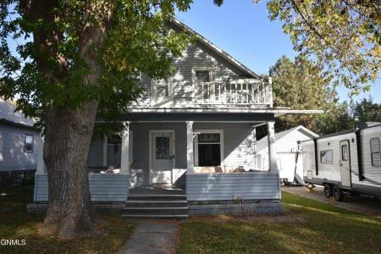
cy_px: 127
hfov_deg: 73.7
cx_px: 190
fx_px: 254
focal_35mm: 24
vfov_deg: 53.1
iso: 1000
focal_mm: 24
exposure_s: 1/200
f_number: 18
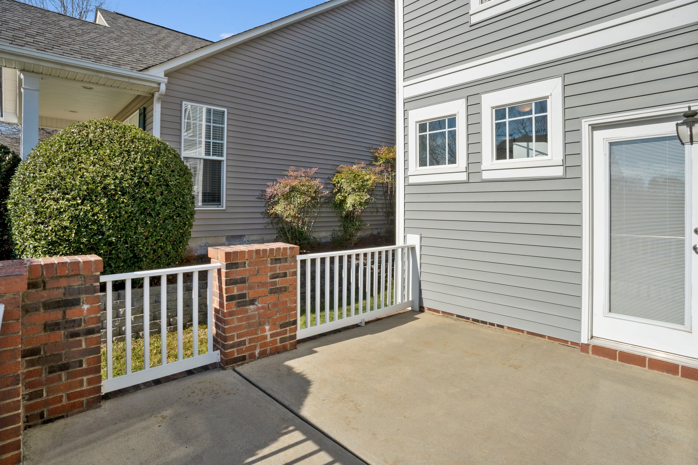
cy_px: 232
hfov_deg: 93.3
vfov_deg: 70.4
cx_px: 349
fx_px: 330
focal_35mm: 17
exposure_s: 1/100
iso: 100
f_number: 18
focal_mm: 17
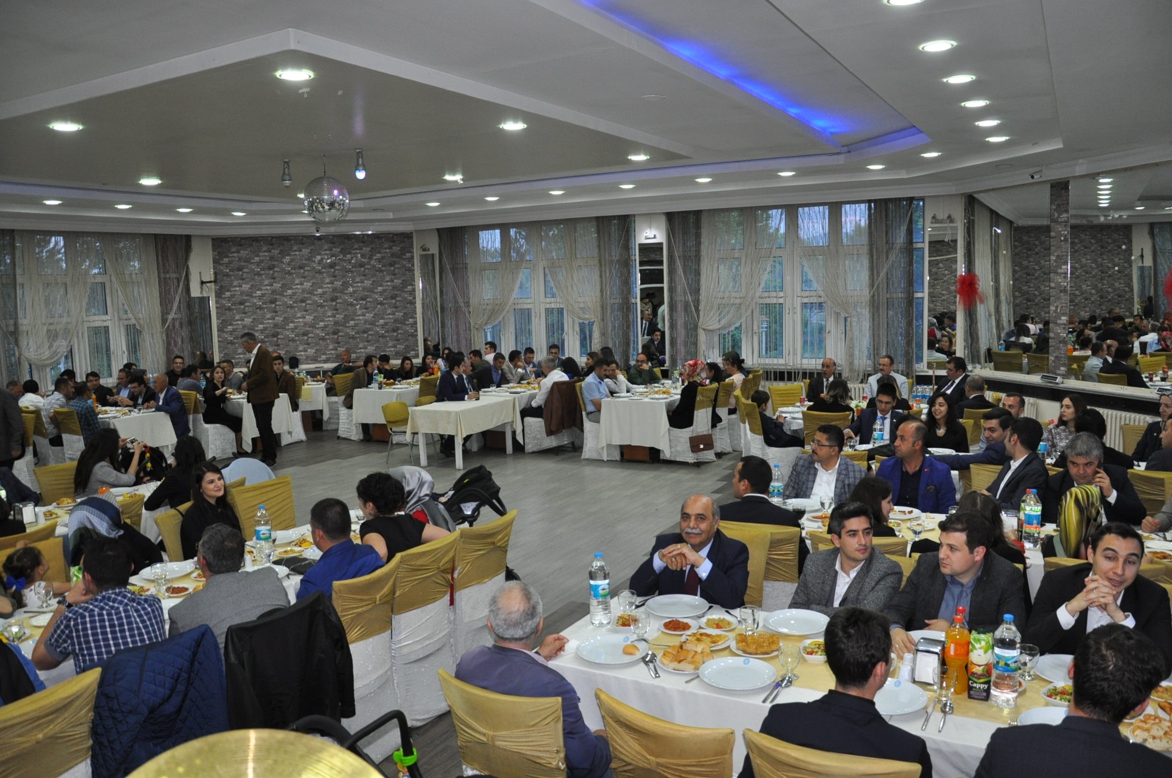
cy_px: 389
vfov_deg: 47.8
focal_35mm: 27
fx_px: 878
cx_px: 586
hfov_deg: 67.4
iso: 800
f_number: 3.5
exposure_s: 1/80
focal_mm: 18
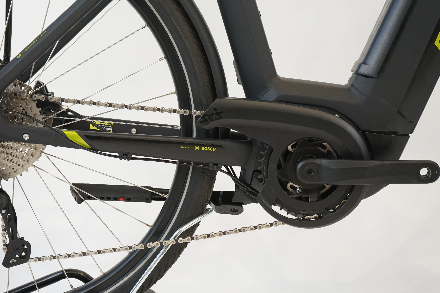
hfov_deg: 30.5
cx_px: 191
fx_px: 807
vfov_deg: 20.6
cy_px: 143
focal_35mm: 66
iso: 1600
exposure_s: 1/200
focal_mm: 52
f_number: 5.6
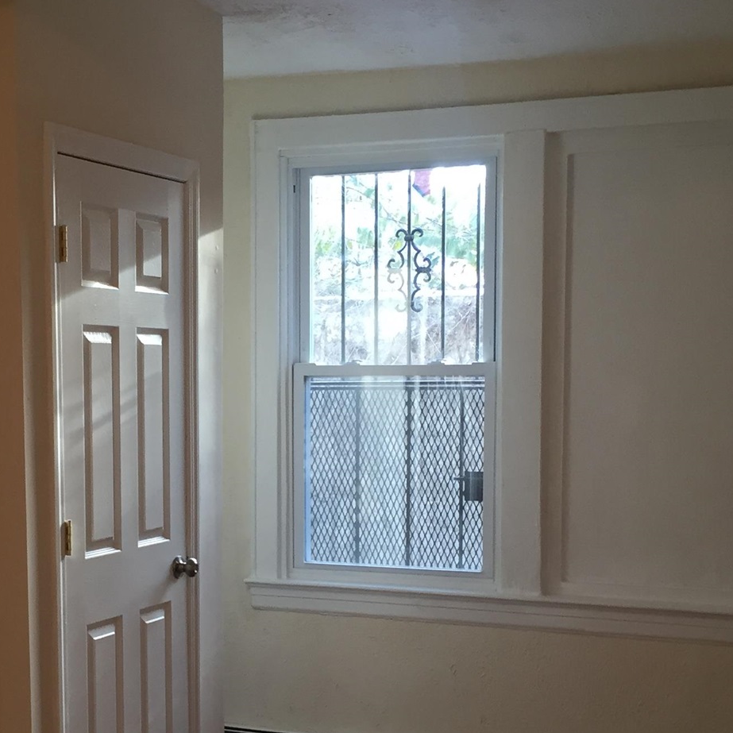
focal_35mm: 64
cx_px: 179
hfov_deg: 26.5
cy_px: 515
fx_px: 1533
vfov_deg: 26.7
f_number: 2.2
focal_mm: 4.15
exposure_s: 1/33
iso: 40
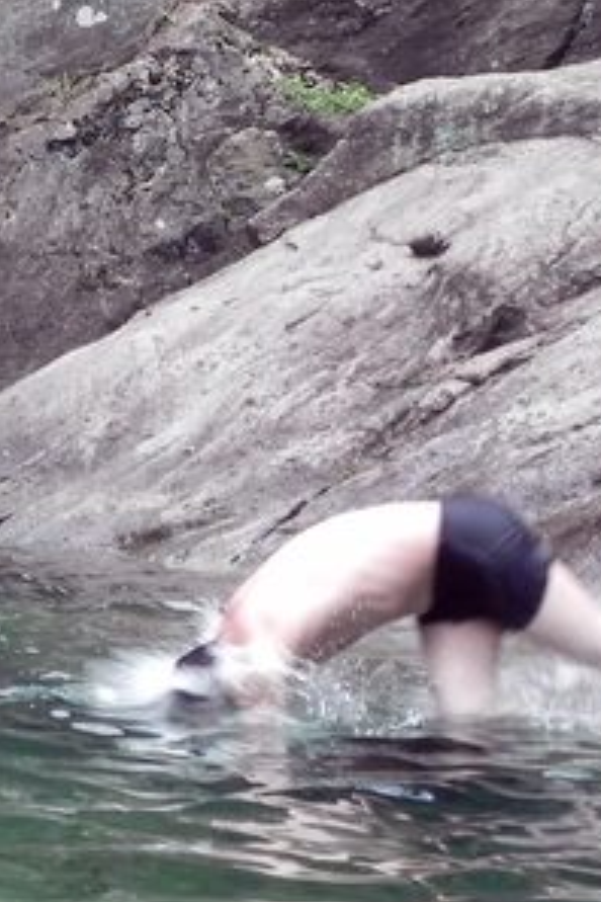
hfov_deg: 8.4
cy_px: 193
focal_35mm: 162
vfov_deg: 12.6
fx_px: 4056
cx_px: -185
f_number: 4
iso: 160
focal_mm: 11.8
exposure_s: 1/154
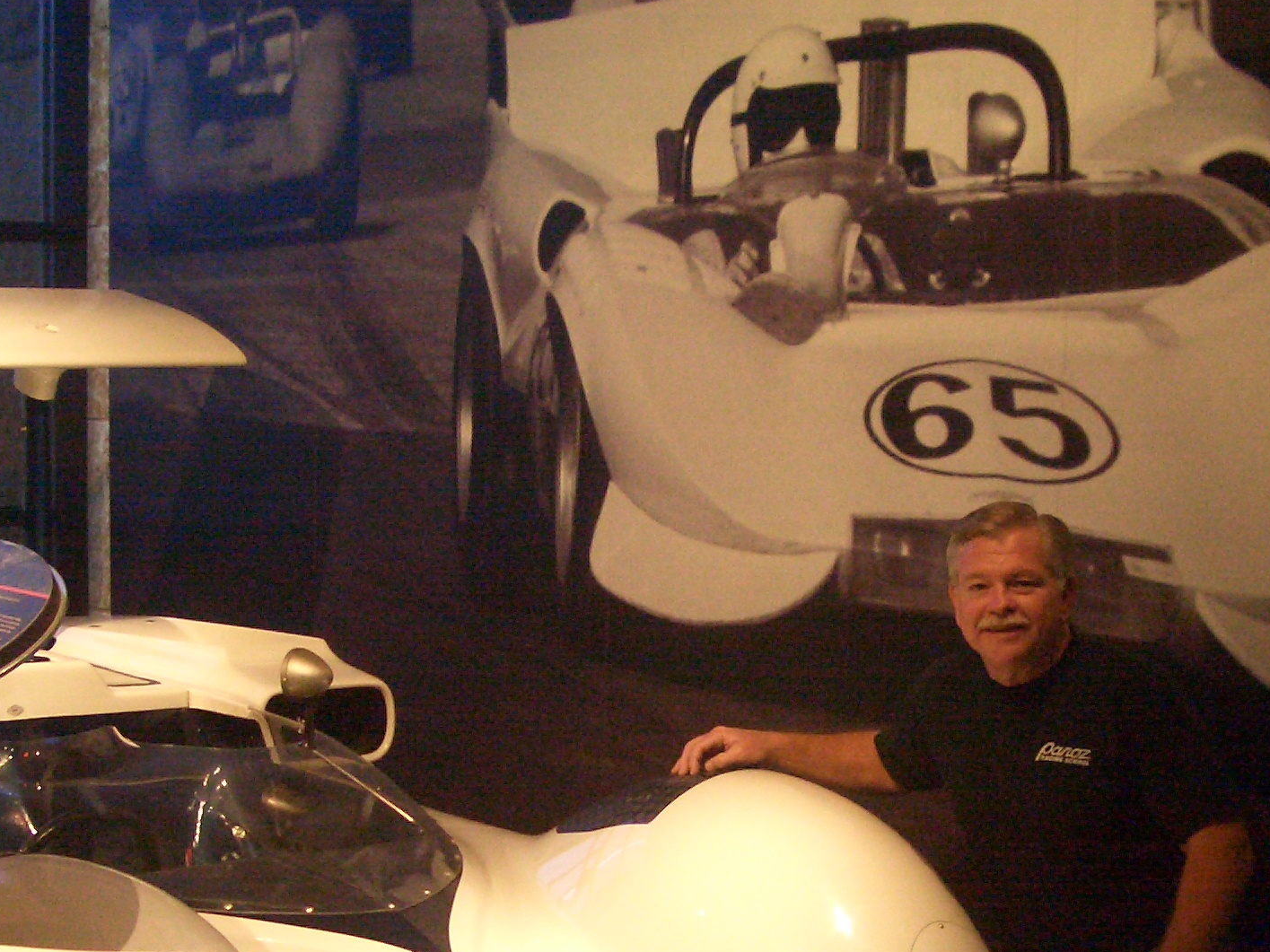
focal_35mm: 57
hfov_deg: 33.6
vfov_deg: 25.3
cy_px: 735
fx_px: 2091
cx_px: 468
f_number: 2.6
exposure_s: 1/60
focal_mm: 5.8
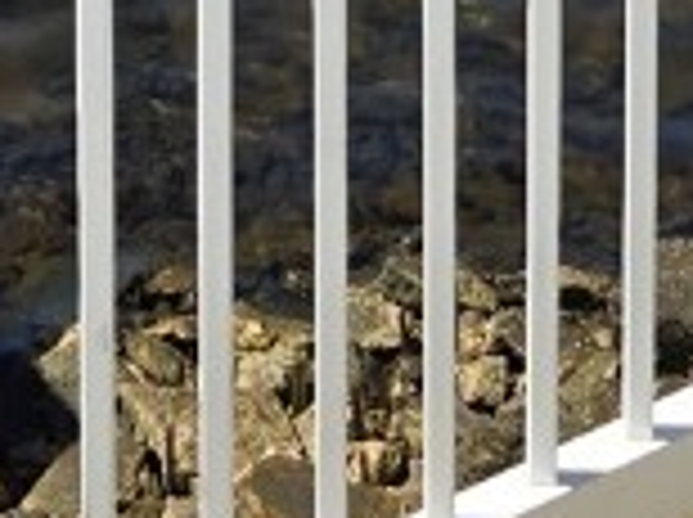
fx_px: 3058
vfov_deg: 8.3
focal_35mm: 153
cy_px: -1018
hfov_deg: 12.4
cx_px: -297
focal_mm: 5.4
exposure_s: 1/2456
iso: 25
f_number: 1.8
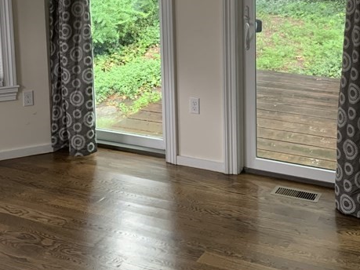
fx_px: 603
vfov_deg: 24.5
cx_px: 175
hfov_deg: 33.2
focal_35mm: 58
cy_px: 30
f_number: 1.8
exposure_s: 1/60
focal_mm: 4.25
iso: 250
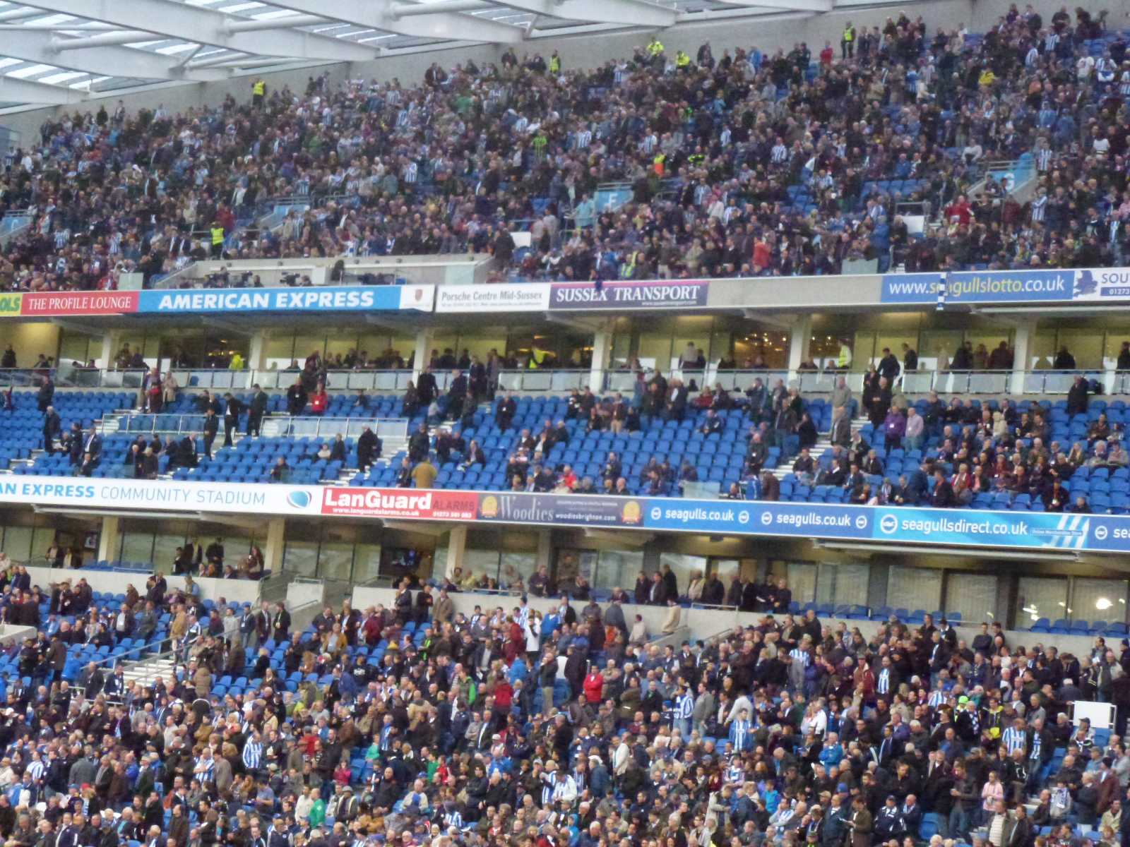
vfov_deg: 16.6
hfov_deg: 22.0
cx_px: 565
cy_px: 424
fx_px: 2905
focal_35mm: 89
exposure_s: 1/250
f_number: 4.9
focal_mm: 16
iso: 1600
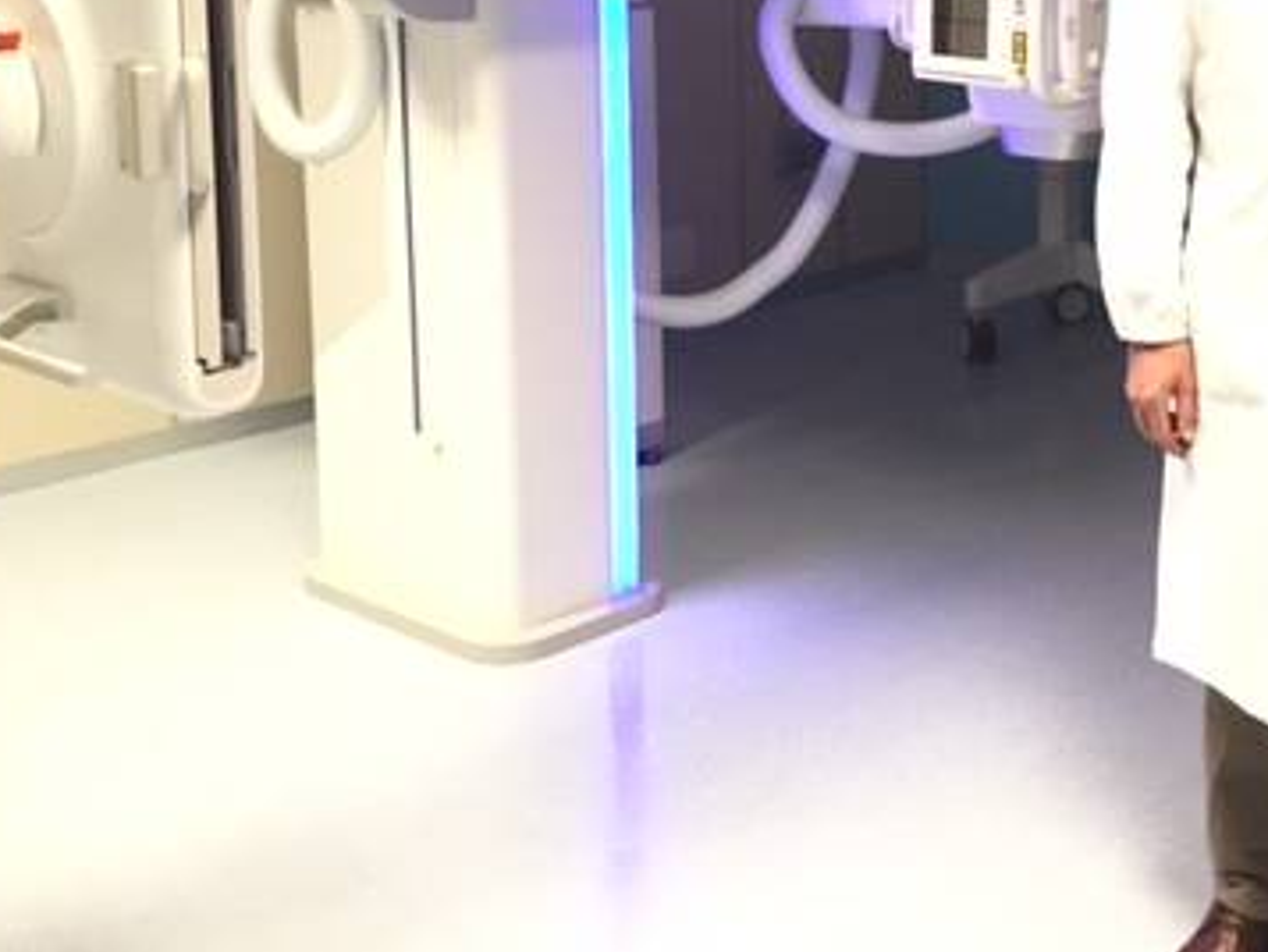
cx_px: 860
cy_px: 185
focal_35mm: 52
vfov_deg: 27.5
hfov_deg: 36.4
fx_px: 1905
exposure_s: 1/33
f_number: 2.2
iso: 160
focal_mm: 4.15
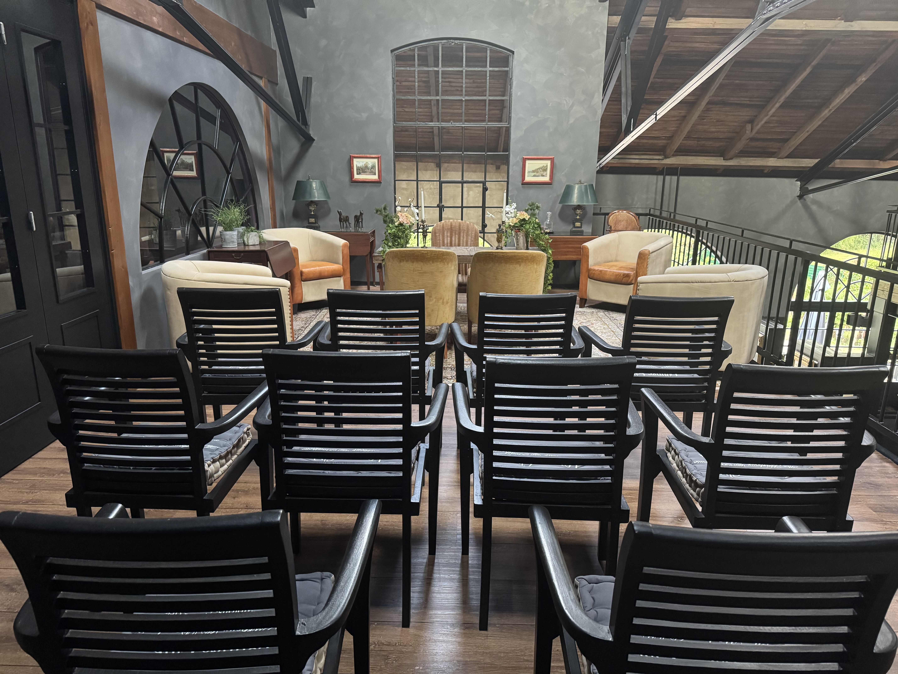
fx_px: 623
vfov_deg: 56.8
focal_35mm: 24
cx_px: 449
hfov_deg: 71.6
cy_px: 337
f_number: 1.78
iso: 1000
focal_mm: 6.76
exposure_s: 1/40
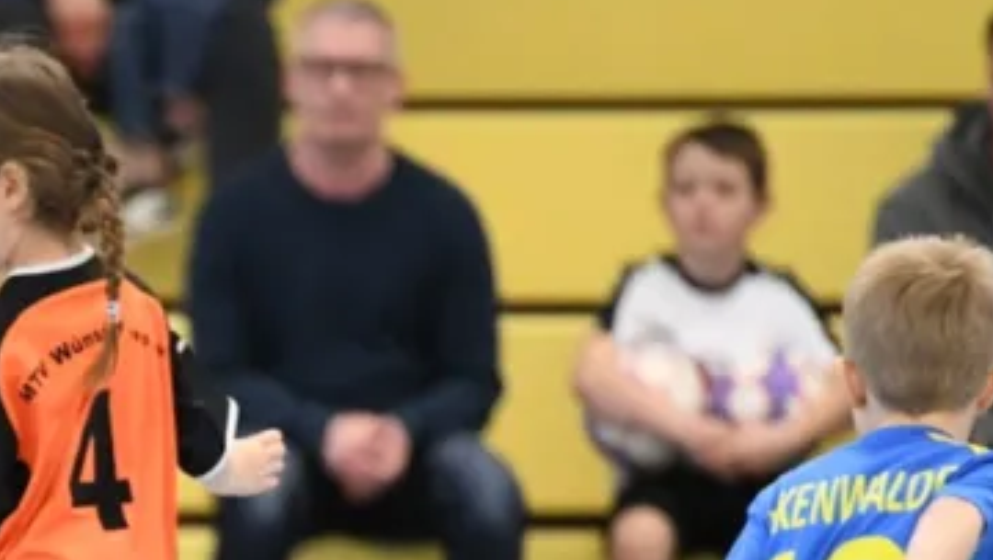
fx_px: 15676
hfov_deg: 3.6
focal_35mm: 595
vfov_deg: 2.0
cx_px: -270
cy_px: 797
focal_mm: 200
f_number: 2.8
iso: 8000
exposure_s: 1/640
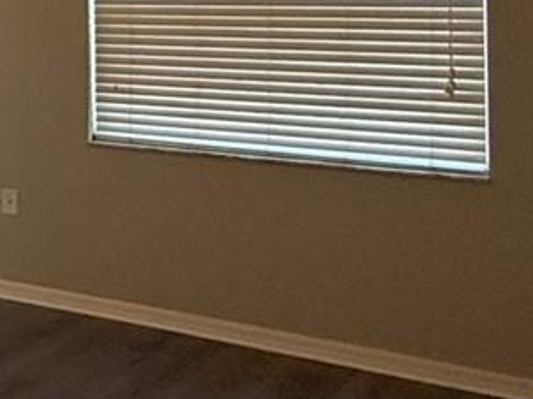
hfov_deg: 17.8
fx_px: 1139
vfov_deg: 19.1
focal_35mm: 74
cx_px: -549
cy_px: -30
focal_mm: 2.22
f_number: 2.2
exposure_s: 1/120
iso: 125
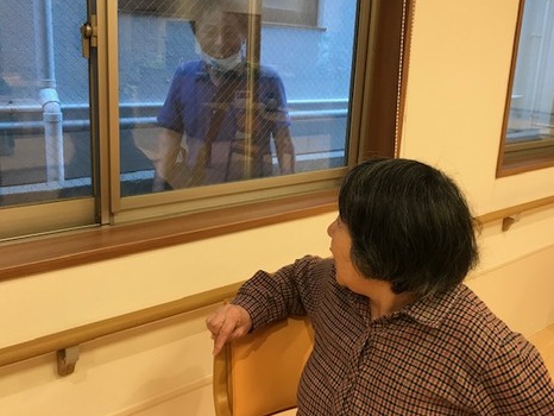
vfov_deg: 42.8
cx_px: 299
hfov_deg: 55.3
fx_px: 528
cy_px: 174
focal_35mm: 33
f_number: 1.8
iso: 32
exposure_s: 1/30
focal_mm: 3.99
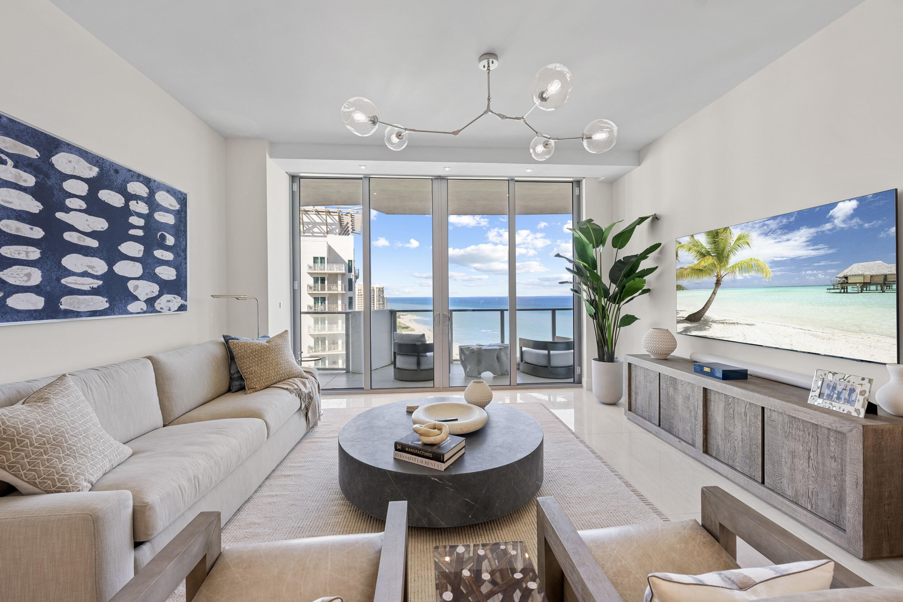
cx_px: 452
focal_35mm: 14
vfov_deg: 81.2
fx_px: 351
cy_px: 301
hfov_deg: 104.3
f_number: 8
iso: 125
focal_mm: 14
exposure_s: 1/4
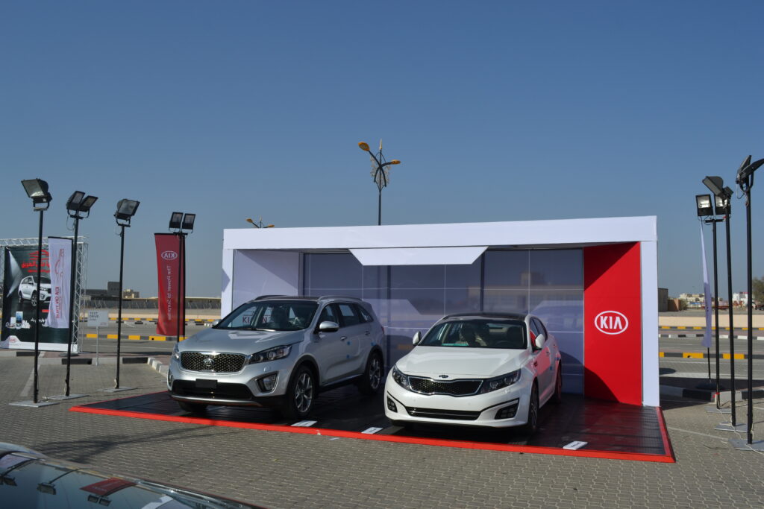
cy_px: 254
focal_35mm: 33
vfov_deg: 40.0
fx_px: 700
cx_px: 382
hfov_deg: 57.2
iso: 100
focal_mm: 22
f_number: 10
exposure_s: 1/400
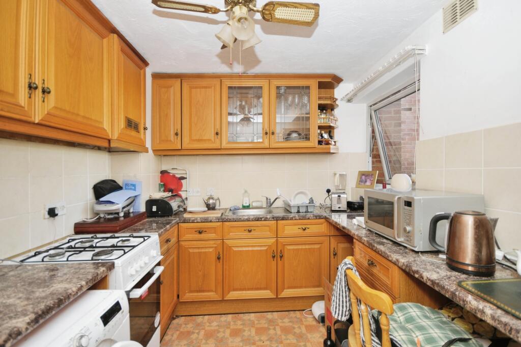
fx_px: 249
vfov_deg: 69.6
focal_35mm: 17
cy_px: 174
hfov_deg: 92.5
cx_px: 260
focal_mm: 11.5
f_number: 5
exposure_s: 1/60
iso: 200
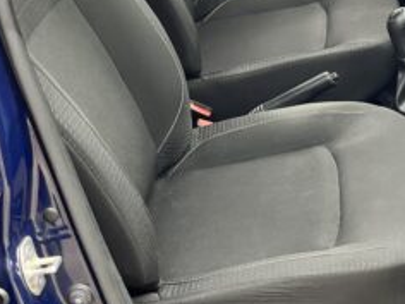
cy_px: 36
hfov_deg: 21.7
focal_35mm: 88
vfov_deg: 16.6
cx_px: 378
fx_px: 1030
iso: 40
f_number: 1.6
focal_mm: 5.1
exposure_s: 1/184
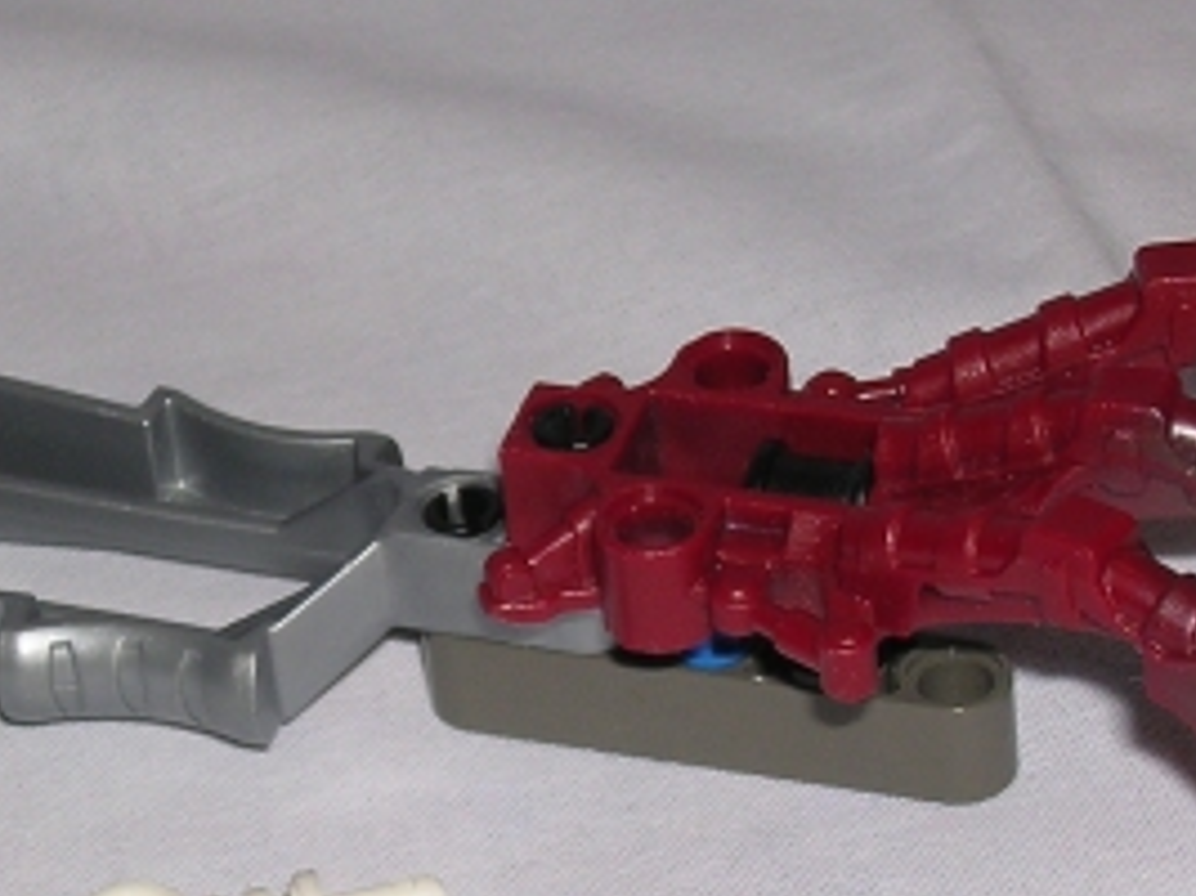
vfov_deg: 10.3
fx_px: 4973
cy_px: 623
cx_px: 381
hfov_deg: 13.7
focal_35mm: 144
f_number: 3.4
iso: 100
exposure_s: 1/60.1
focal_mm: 9.1
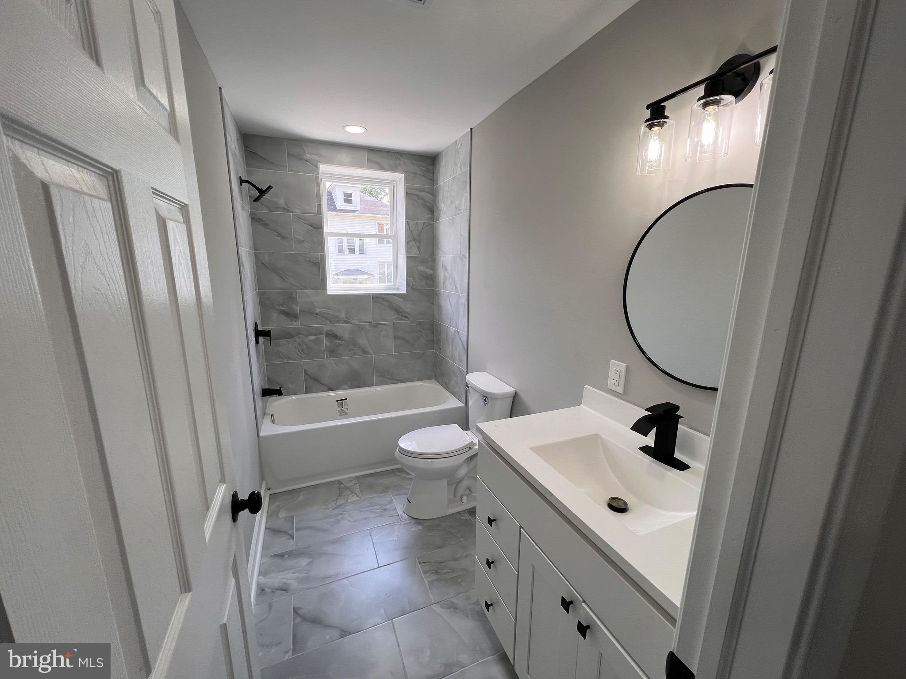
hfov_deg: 106.2
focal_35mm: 13
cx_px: 453
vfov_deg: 89.9
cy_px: 340
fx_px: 340
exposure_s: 1/129
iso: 32
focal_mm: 1.57
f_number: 1.8
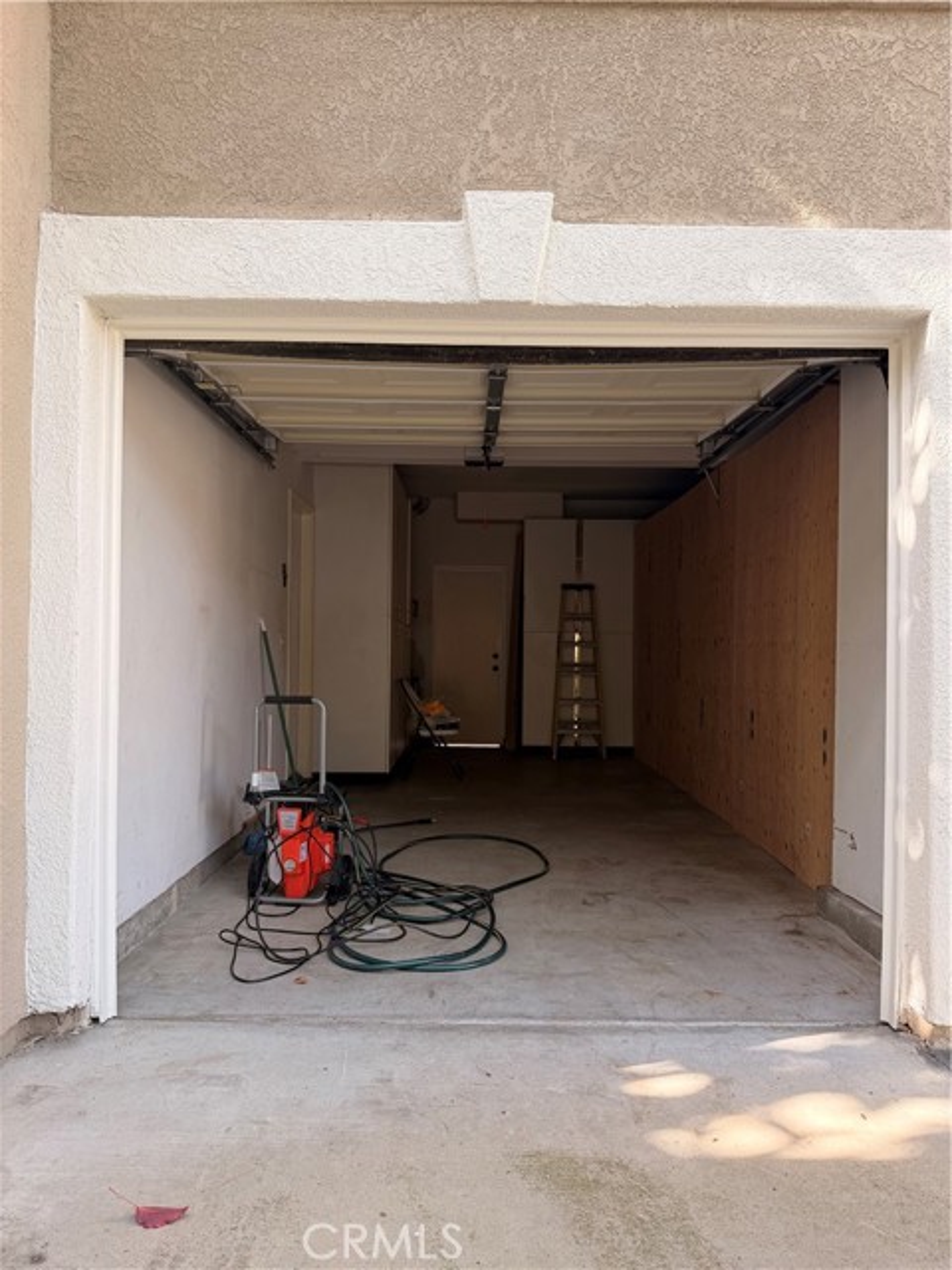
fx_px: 880
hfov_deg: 56.8
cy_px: 635
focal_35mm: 24
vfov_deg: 71.6
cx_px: 476
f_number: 1.78
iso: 64
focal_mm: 6.76
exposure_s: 1/165
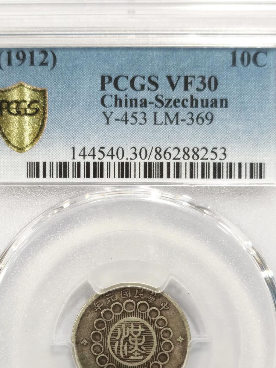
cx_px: 129
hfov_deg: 18.7
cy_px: 268
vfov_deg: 24.5
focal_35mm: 79
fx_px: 840
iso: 125
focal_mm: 5.56
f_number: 16
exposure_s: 1/100
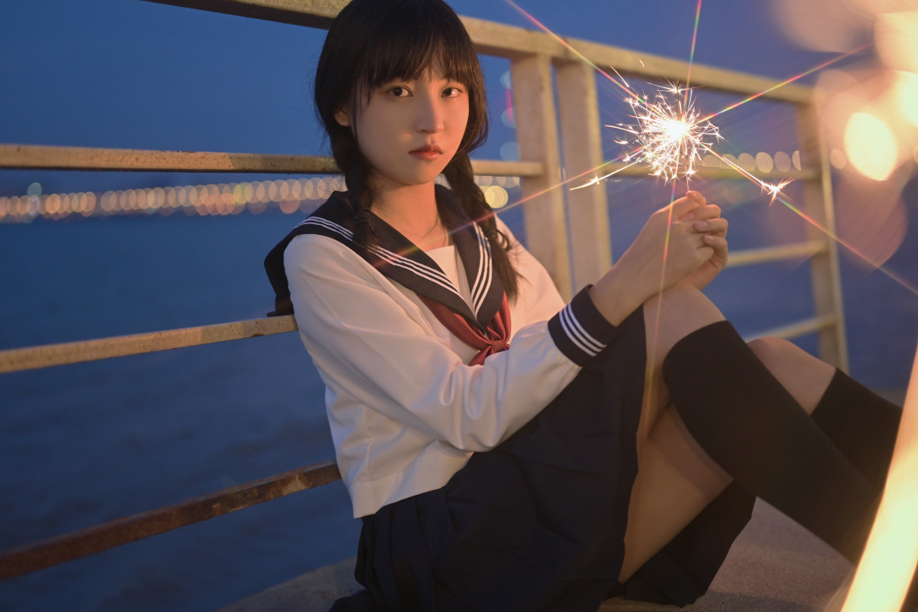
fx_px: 1275
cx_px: 459
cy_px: 306
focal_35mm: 50
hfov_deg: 39.6
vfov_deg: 27.0
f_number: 1.8
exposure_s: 1/20
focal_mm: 50
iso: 400
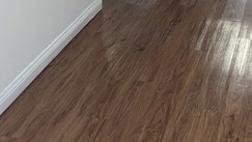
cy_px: -176
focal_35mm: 69
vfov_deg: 13.7
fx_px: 461
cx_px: 242
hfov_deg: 28.9
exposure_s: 1/30
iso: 160
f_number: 1.85
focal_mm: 6.81
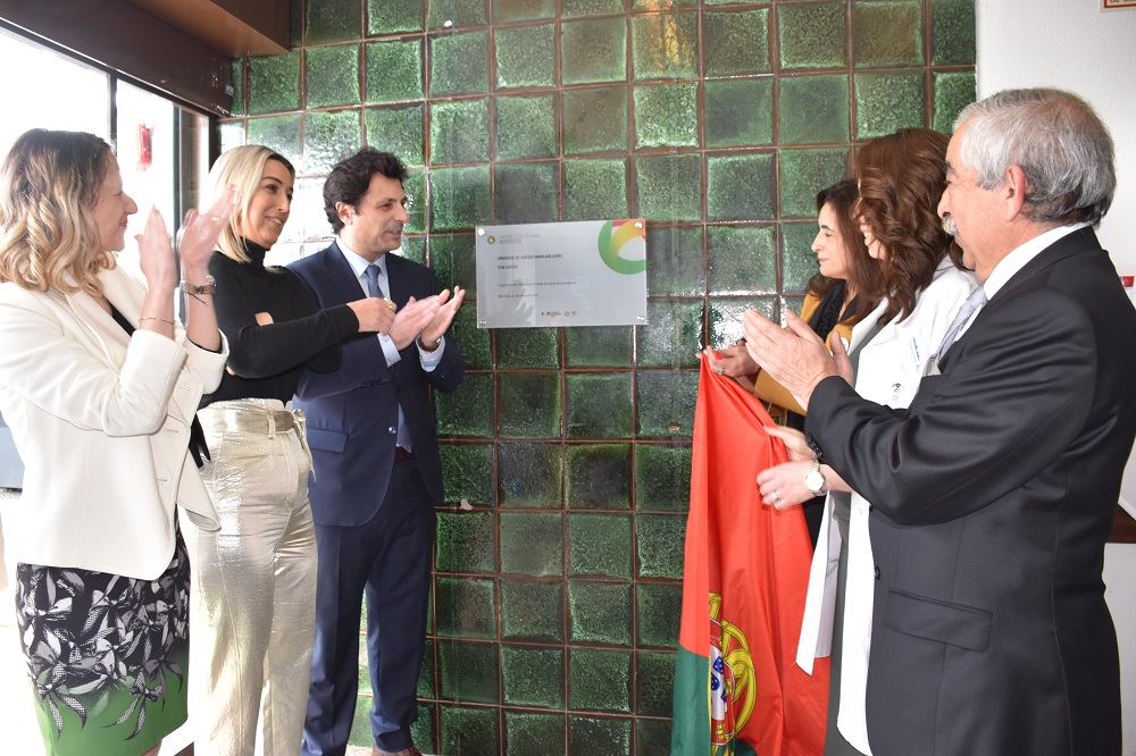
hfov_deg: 67.4
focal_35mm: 27
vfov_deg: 47.9
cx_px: 568
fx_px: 852
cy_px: 378
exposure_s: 1/125
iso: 720
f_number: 5.6
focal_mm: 18
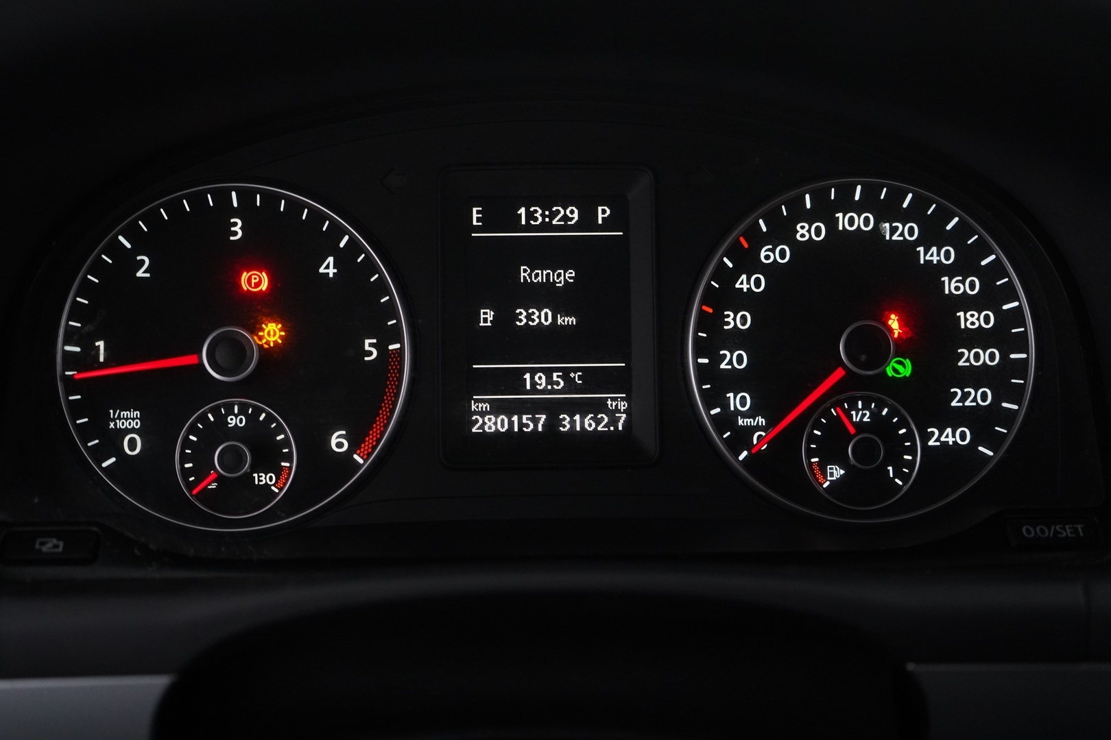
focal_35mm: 49
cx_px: 556
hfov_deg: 40.3
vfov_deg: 27.5
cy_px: 370
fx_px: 1512
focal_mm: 49
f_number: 4.5
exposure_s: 1/60
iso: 4000
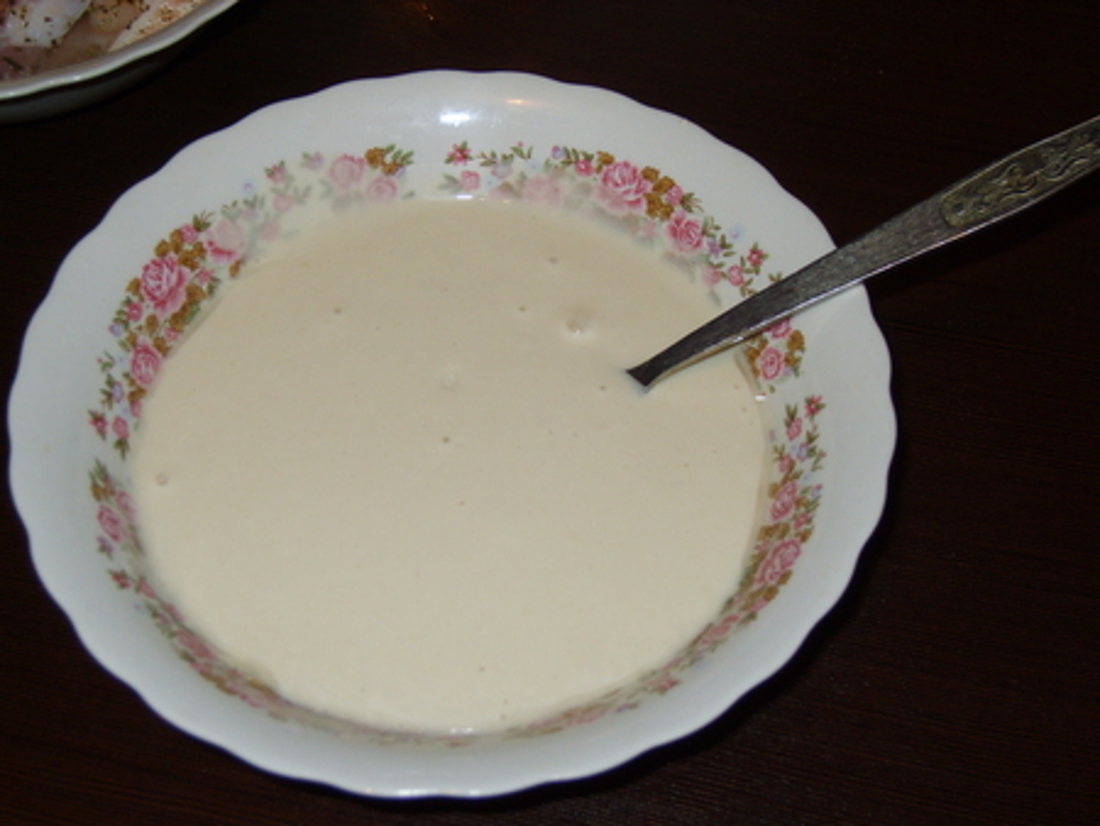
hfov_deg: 31.2
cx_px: 550
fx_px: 1971
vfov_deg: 23.7
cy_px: 413
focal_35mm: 62
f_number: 3.8
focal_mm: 13
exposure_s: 1/45
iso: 100
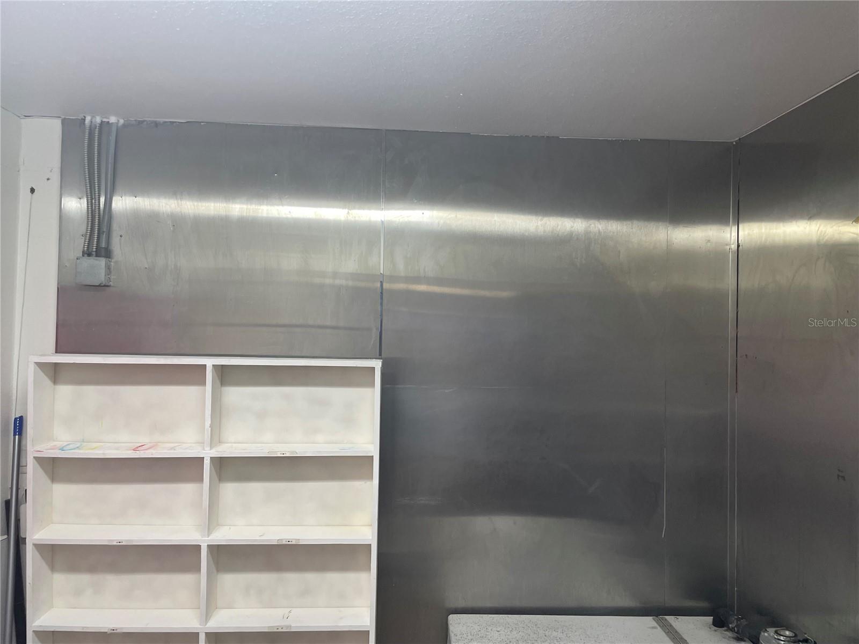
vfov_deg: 53.1
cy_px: 322
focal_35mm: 26
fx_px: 645
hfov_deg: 67.3
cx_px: 430
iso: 125
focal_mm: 4.2
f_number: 1.6
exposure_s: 1/120
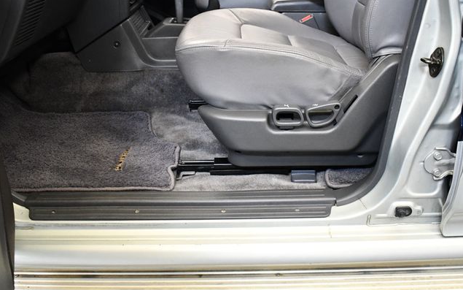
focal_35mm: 37
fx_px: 467
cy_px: 155
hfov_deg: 52.7
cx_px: 233
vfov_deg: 34.4
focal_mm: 18
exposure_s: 1/125
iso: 2800
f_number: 3.5
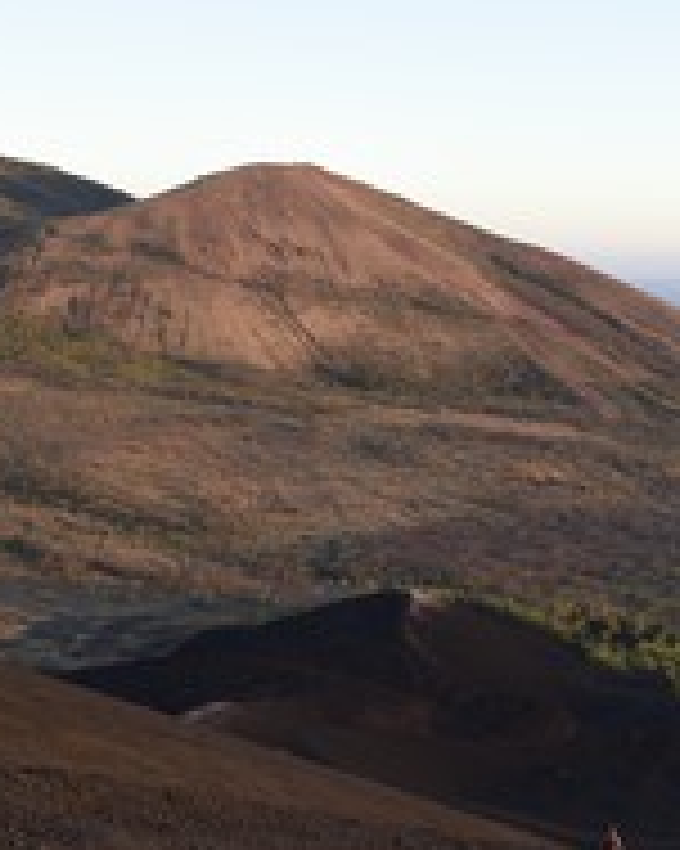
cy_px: 549
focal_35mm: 50
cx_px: 626
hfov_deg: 28.9
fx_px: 1259
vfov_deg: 37.1
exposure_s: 1/800
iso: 1600
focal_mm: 24
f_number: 4.5
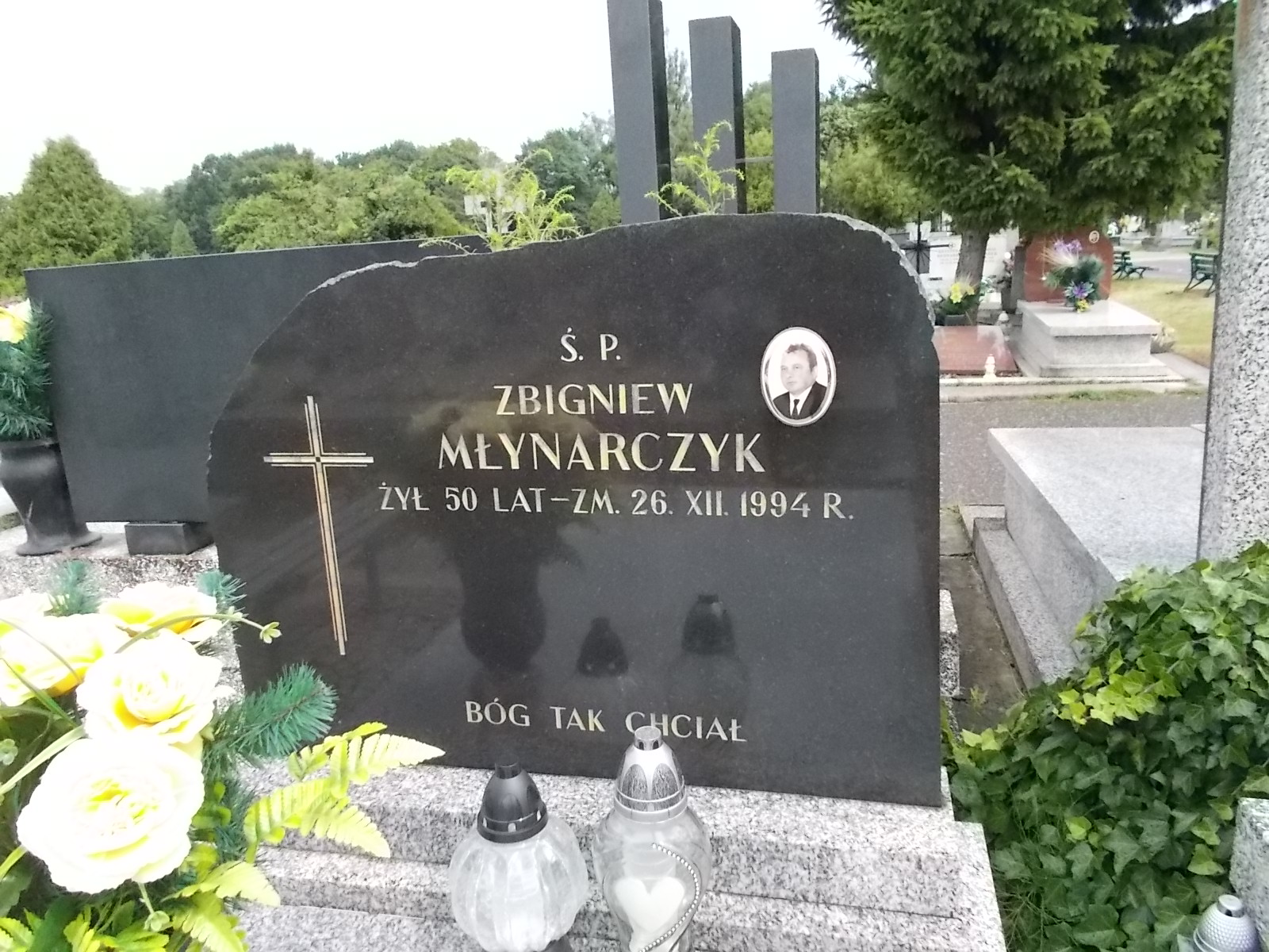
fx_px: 953
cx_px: 634
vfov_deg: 53.1
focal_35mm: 26
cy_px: 476
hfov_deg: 67.3
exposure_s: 1/250
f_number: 8
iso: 400
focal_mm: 4.6
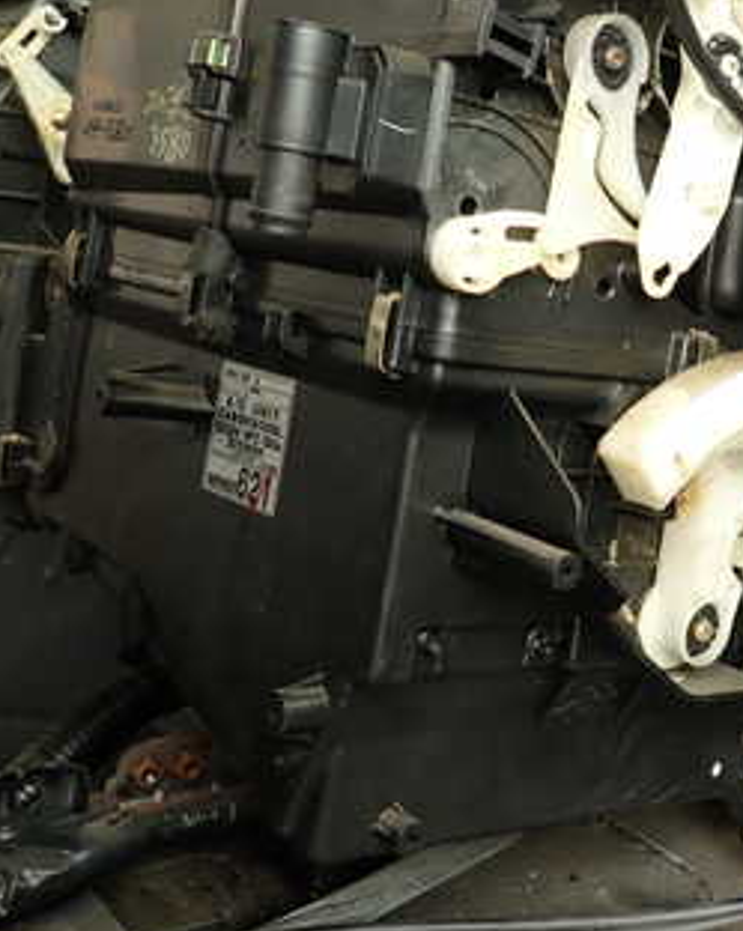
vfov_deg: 39.1
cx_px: 677
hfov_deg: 30.5
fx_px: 1294
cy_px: 304
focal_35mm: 47
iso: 100
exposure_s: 1/60
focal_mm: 4.5
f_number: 2
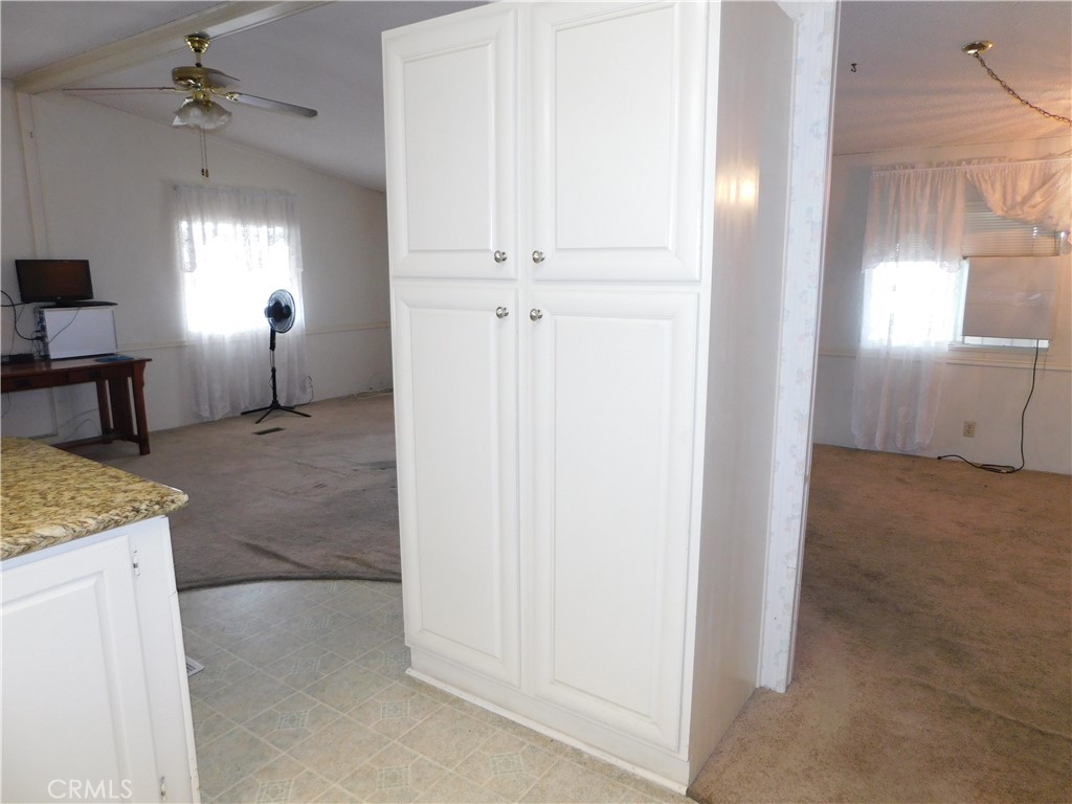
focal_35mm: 23
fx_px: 712
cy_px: 402
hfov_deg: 73.9
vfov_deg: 58.9
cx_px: 536
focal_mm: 4
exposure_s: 1/30
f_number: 3
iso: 200
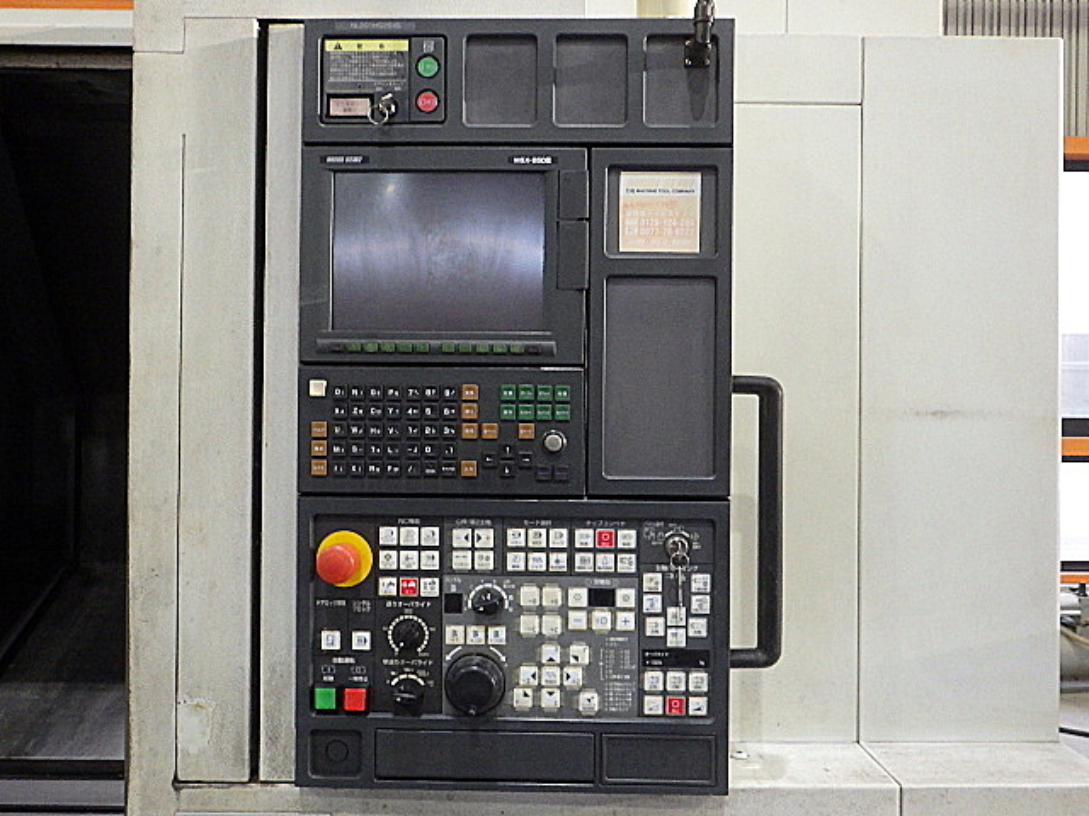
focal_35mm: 28
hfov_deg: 63.4
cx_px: 544
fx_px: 881
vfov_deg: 49.7
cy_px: 408
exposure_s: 1/45
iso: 1000
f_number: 3.5
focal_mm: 5
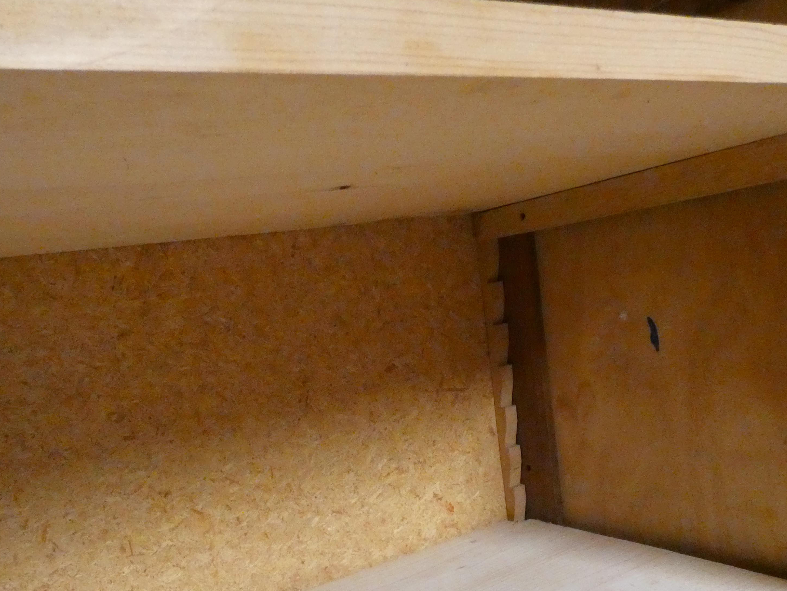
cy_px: 430
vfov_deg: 41.9
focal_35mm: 33
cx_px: 387
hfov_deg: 55.3
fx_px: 750
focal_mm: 3.6
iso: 1250
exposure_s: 1/60
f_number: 2.8
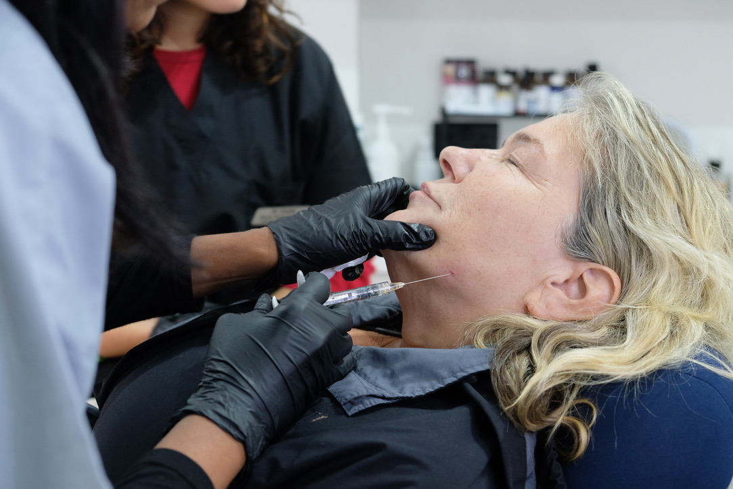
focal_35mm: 59
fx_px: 1202
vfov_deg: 23.0
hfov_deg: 33.9
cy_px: 244
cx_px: 366
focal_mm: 39
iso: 1000
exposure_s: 1/60
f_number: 3.6
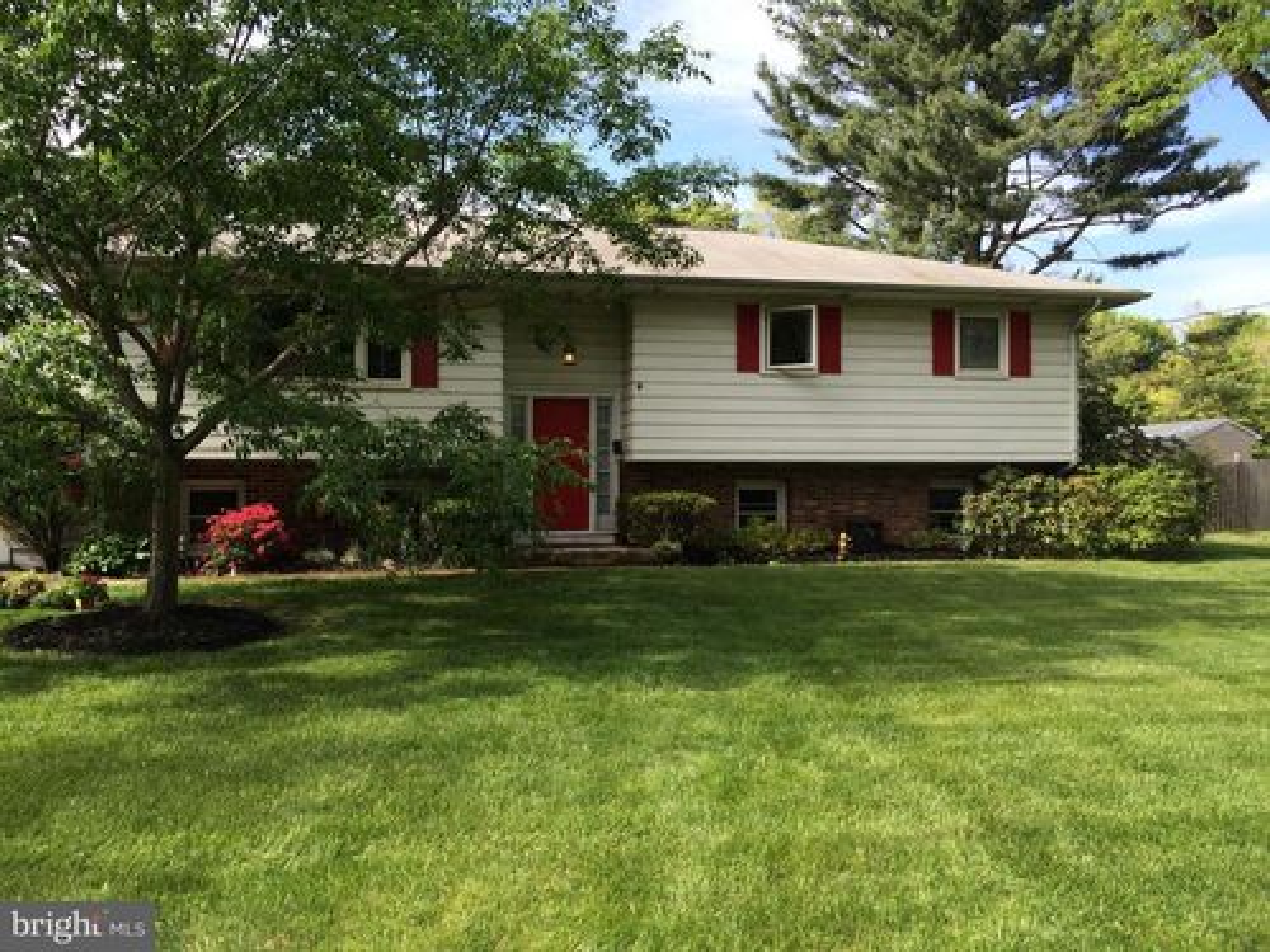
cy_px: 476
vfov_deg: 48.2
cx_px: 635
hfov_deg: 61.7
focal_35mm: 29
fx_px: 1064
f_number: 2.2
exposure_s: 1/707
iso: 32
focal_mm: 4.15
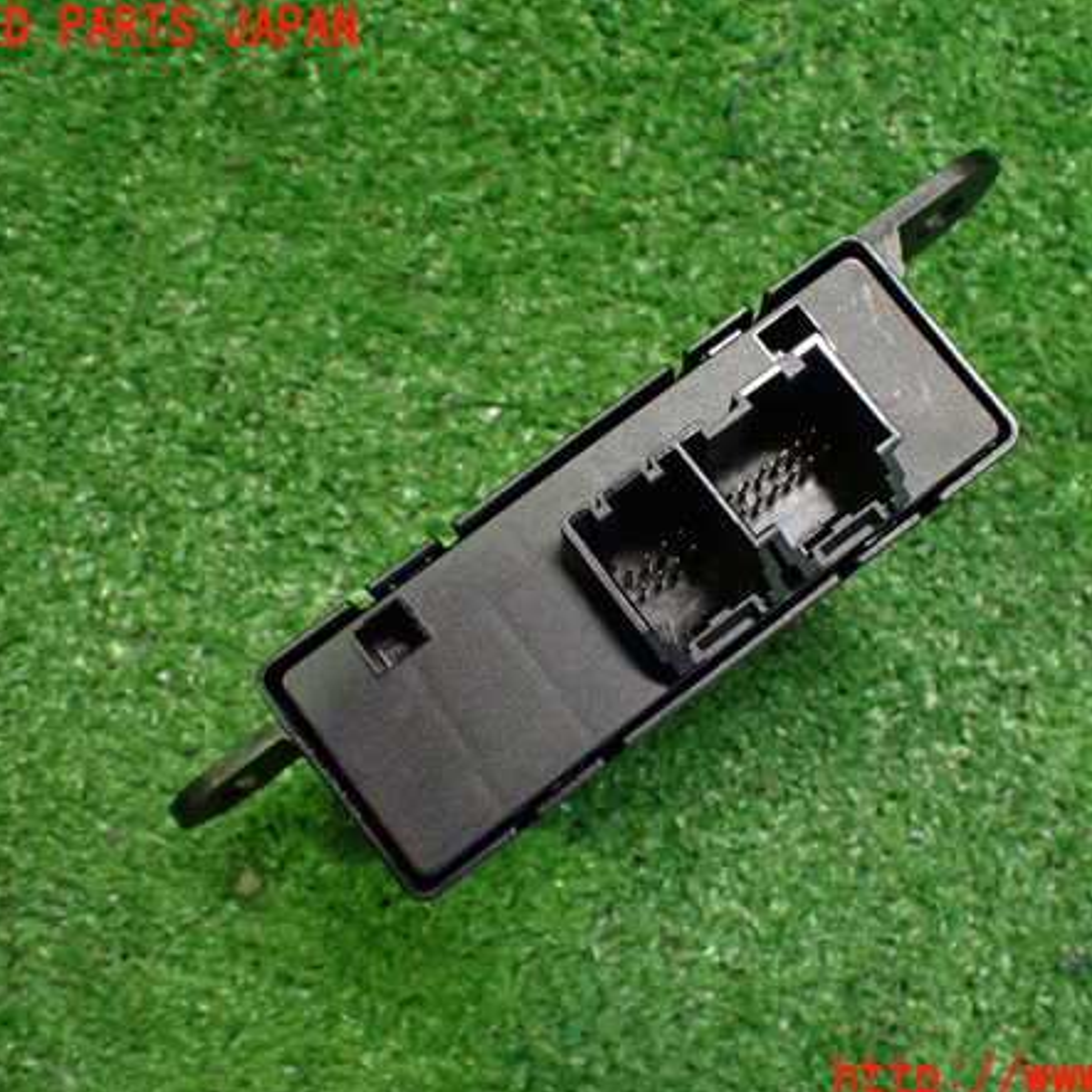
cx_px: 650
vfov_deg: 46.0
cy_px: 553
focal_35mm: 36
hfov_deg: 45.8
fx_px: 1285
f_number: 2.3
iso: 800
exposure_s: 1/60
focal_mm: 5.4
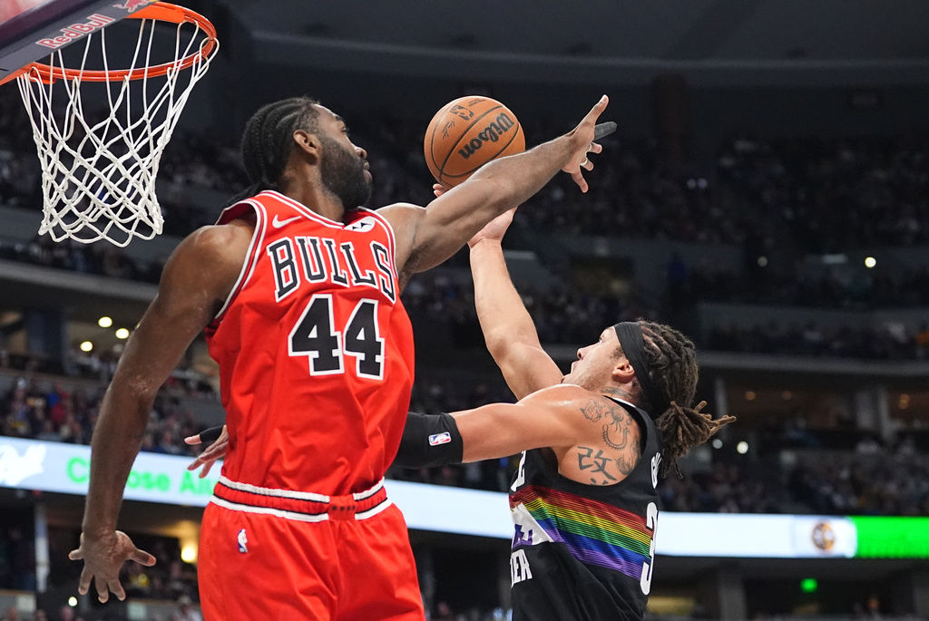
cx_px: 464
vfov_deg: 13.1
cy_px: 310
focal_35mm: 105
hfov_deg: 19.4
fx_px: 2712
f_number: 3.2
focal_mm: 70
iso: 5000
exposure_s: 1/1600
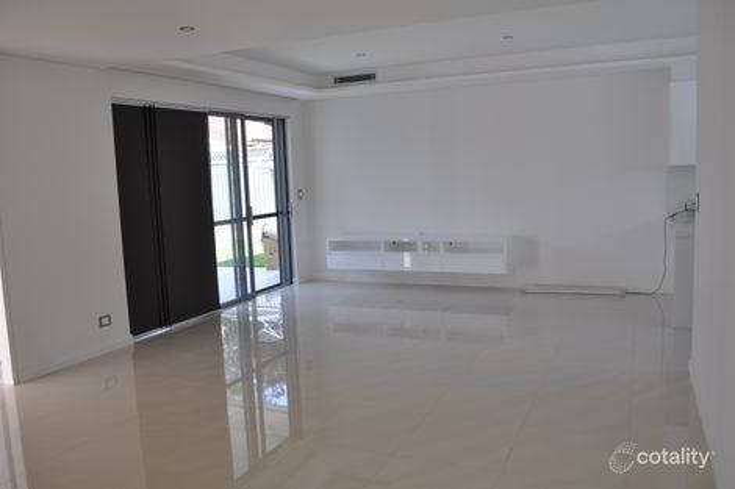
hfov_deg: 61.9
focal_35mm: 30
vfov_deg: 43.6
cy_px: 244
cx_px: 368
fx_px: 612
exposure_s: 1/40
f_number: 6.3
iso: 200
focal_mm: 20
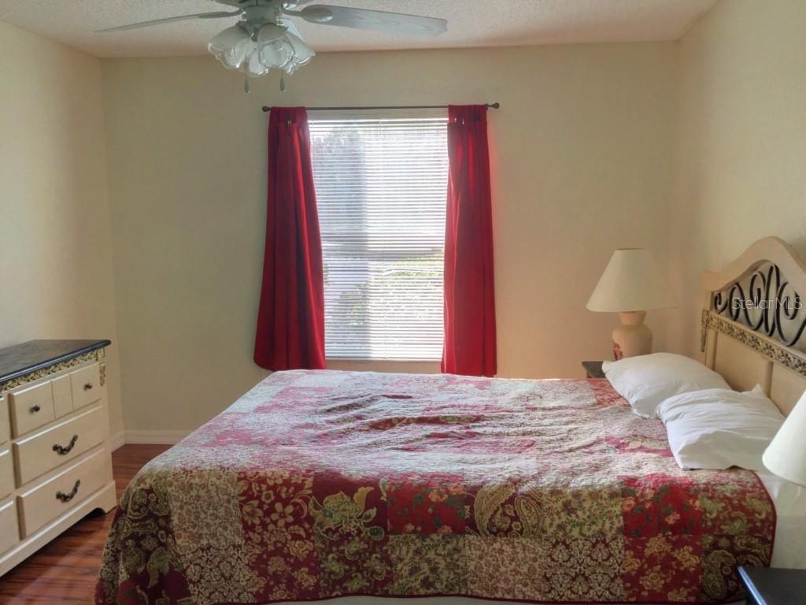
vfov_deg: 45.4
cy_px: 302
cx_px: 403
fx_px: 722
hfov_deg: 58.4
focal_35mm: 31
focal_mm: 3.3
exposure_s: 1/120
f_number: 2.4
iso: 40
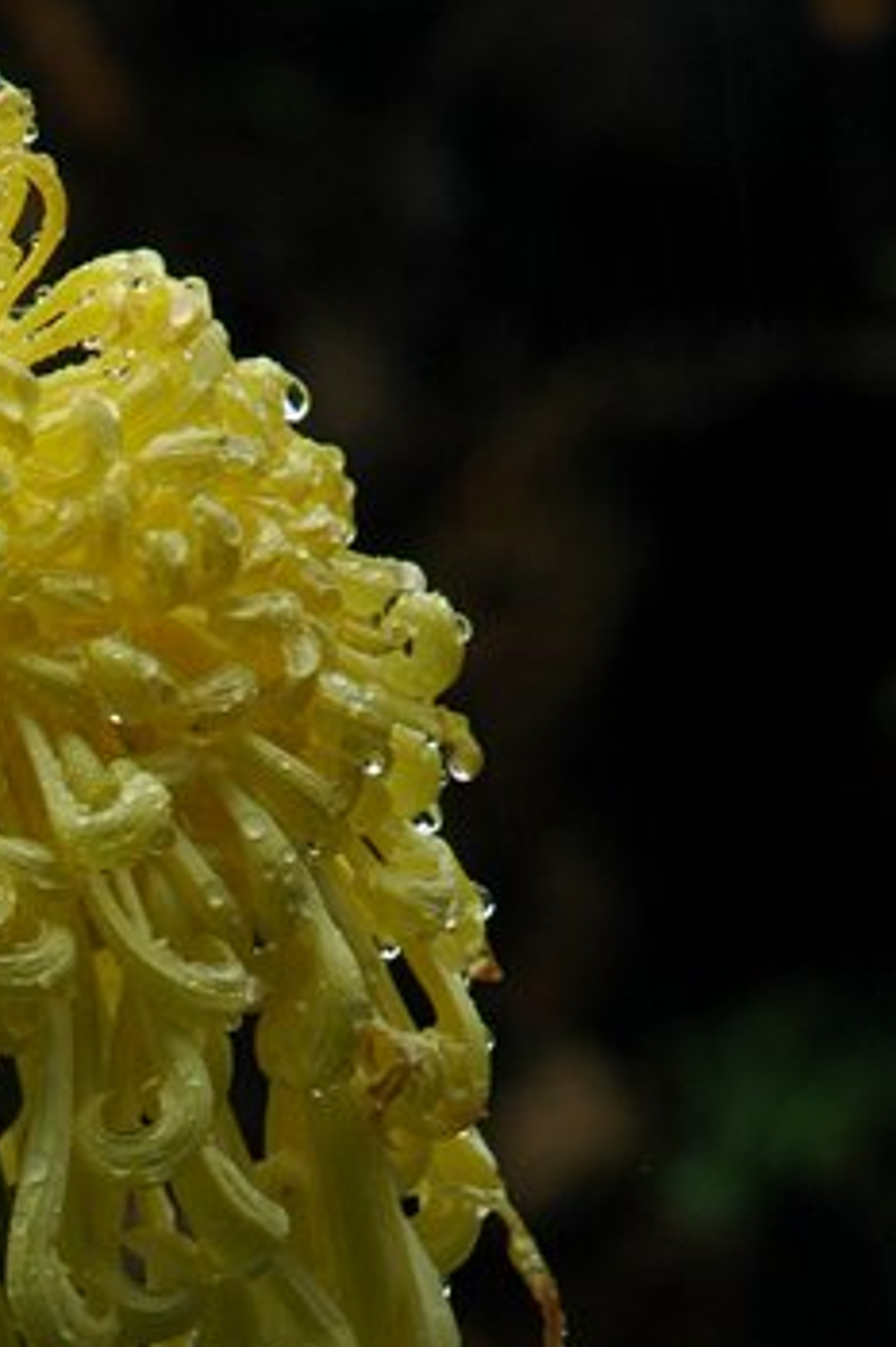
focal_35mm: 428
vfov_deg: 4.8
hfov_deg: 3.2
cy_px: 1274
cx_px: -77
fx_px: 15999
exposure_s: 1/50
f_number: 10
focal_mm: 125
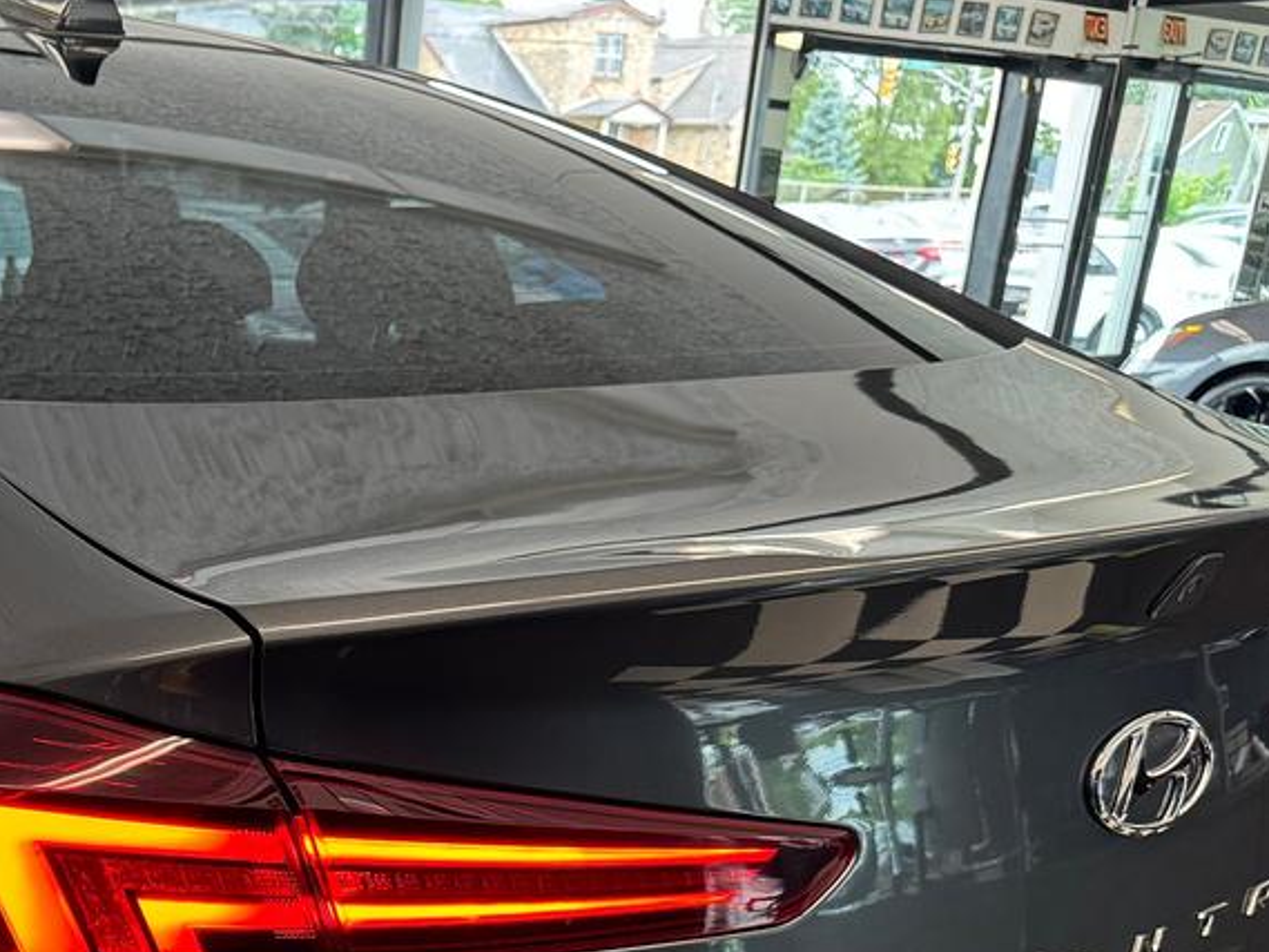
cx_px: 69
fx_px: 1980
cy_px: 1032
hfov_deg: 33.2
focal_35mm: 54
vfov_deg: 25.2
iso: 200
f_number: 1.78
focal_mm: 6.76
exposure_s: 1/120
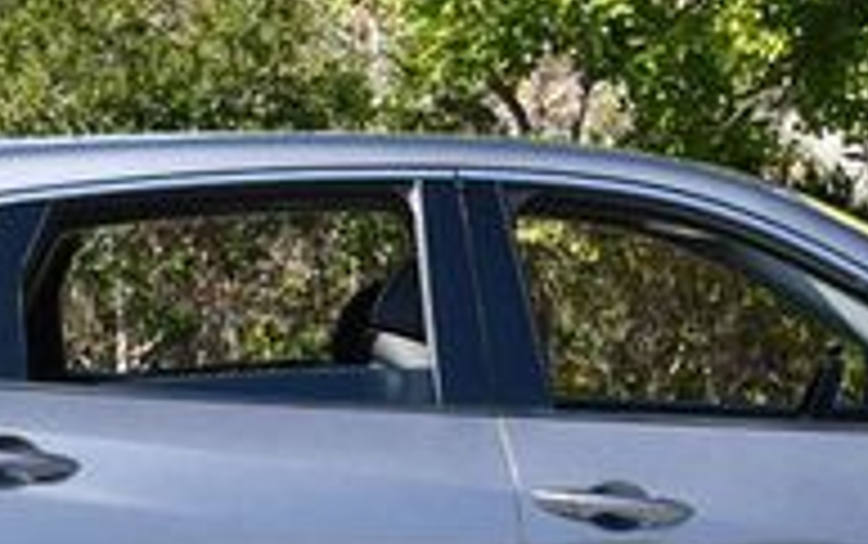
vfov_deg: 6.1
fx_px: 5114
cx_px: 603
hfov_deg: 9.7
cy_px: 225
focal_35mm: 216
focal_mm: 32
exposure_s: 1/250
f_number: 8
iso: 180
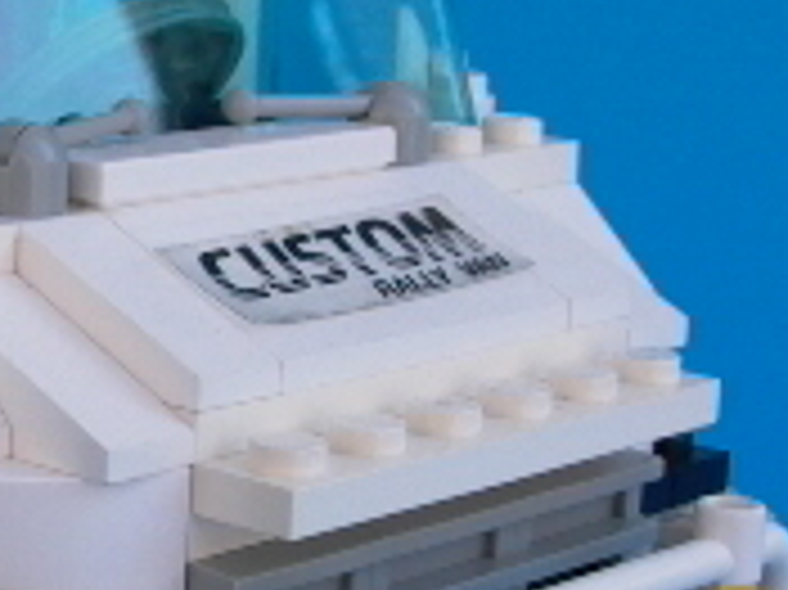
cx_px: -279
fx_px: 2753
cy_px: 333
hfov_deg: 15.4
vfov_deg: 12.2
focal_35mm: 121
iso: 100
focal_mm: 7.13
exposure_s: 1/489
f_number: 4.03
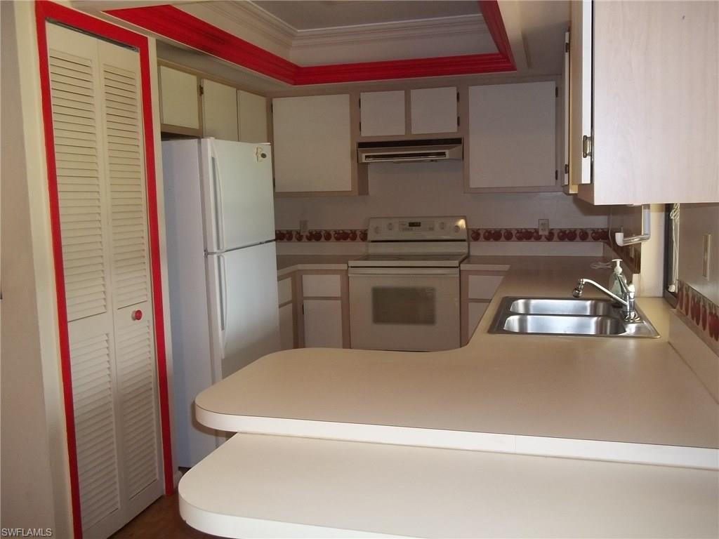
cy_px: 270
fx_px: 665
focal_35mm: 32
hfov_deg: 56.8
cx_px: 360
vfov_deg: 44.2
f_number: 2.9
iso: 160
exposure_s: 1/30
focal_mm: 5.7
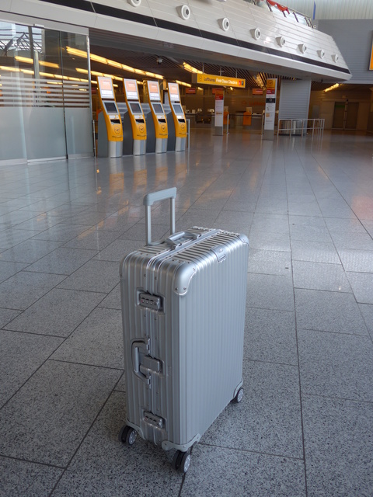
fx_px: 417
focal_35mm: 29
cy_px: 248
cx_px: 186
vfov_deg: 61.7
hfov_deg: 48.2
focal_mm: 6
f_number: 2
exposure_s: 1/100
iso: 80
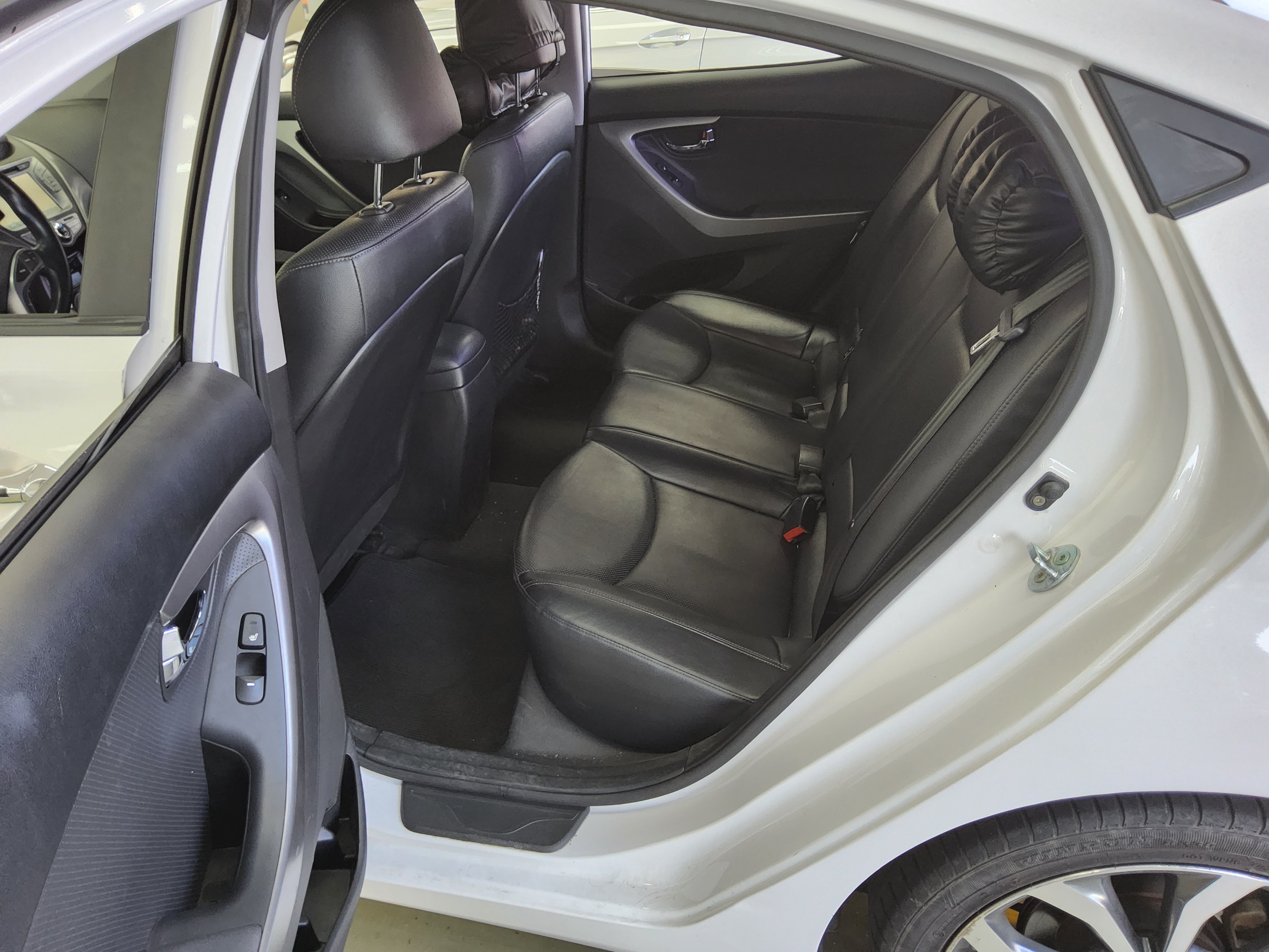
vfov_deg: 54.9
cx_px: 634
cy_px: 476
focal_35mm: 25
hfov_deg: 69.4
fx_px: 916
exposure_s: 1/100
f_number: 2
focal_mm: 3.08
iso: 125
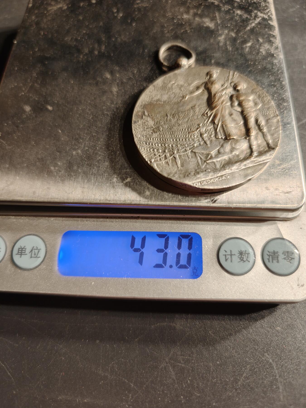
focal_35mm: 23
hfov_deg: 58.9
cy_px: 204
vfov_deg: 73.9
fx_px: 271
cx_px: 153
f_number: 1.6
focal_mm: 6.06
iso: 100
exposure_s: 1/100
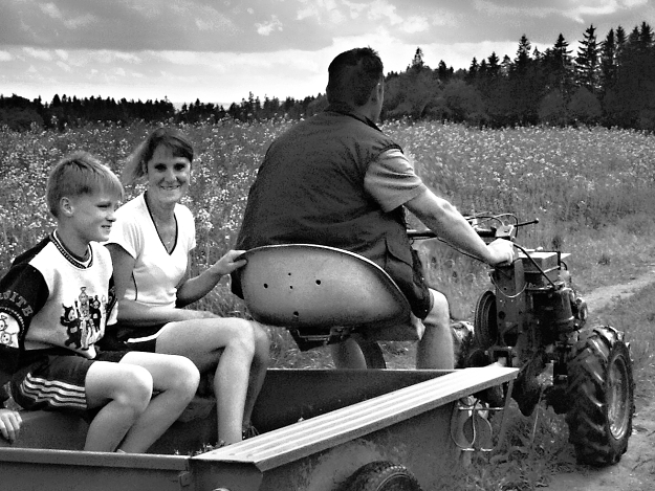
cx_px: 322
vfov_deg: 20.7
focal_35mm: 71
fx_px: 1344
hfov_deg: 27.4
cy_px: 270
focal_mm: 9.61
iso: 100
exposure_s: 1/400
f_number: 8
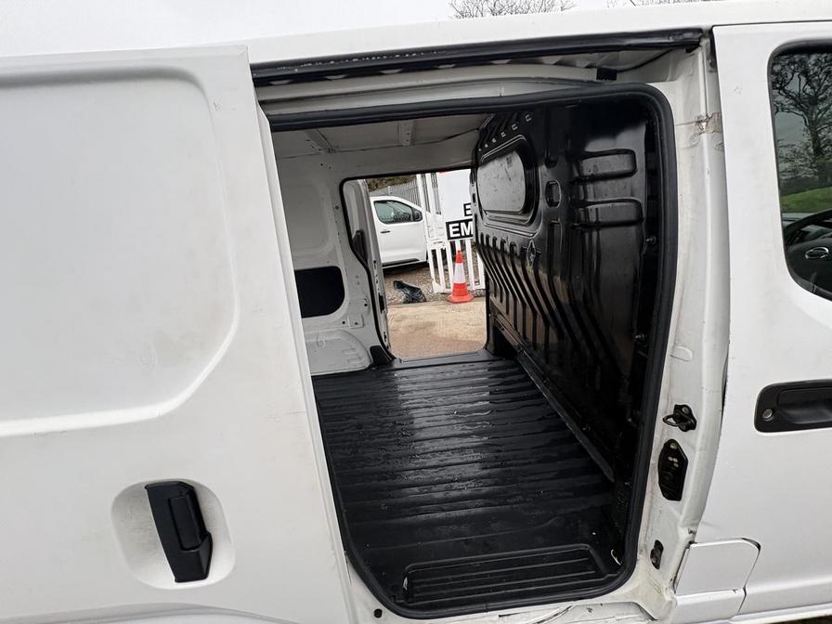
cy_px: 312
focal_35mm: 14
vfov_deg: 85.7
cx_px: 416
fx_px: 336
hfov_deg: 102.1
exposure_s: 1/99
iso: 64
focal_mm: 2.22
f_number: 2.2
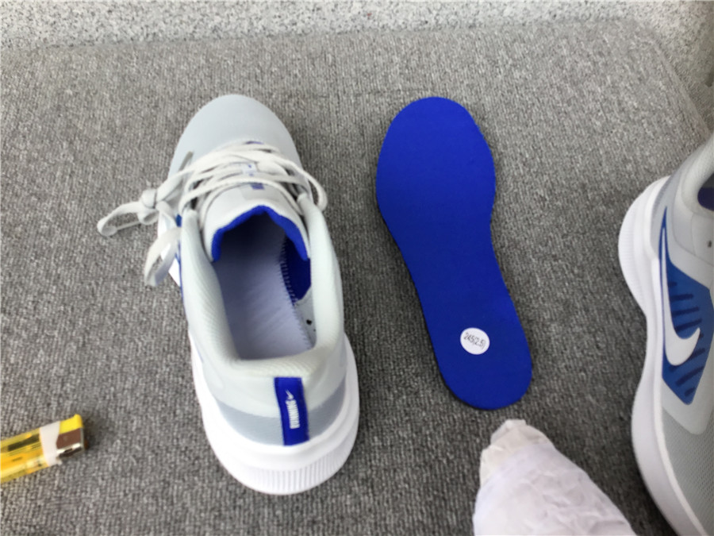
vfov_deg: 45.4
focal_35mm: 31
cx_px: 357
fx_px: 639
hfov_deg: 58.4
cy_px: 268
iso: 25
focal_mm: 3.3
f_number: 2.4
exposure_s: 1/111
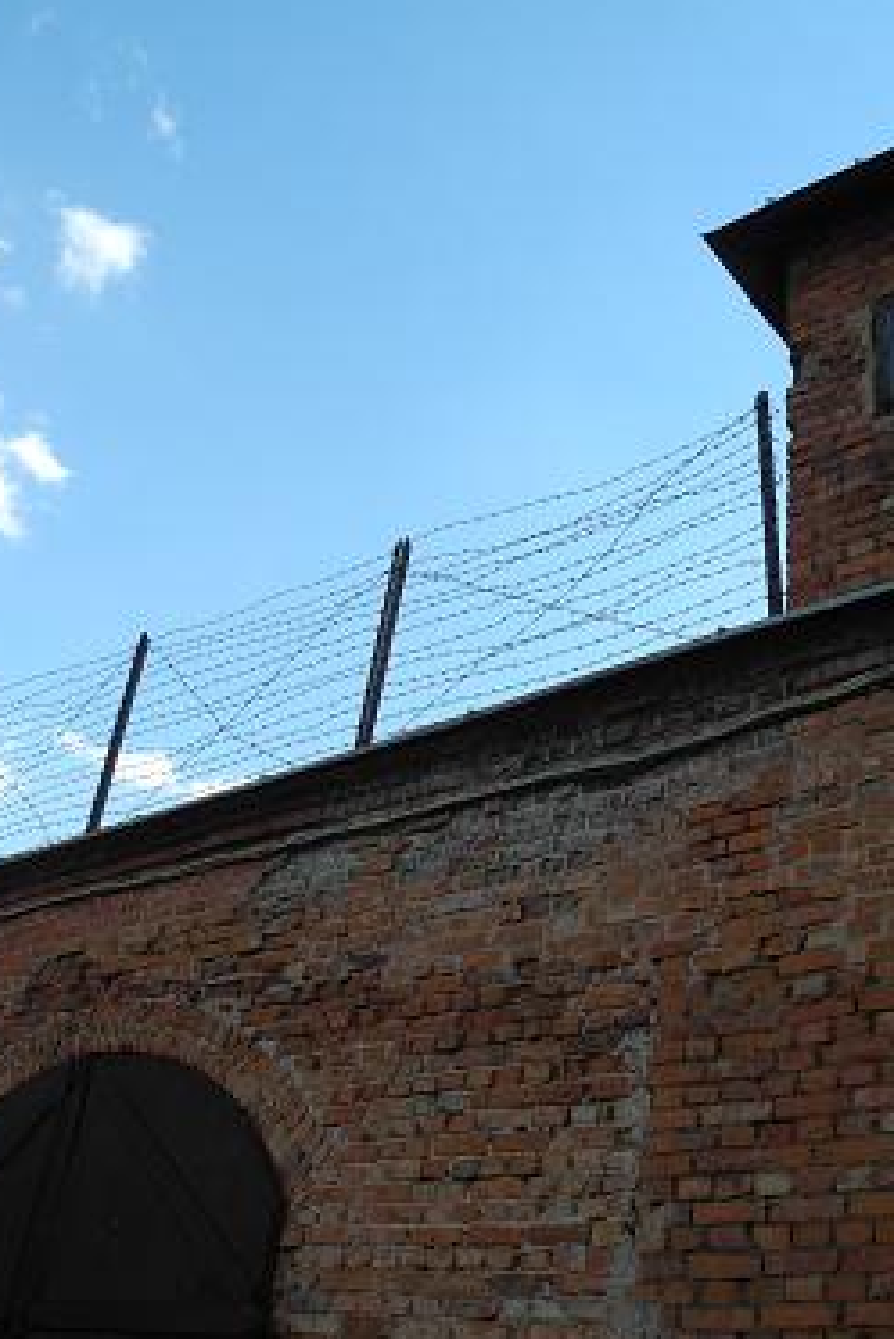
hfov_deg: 33.4
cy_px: 668
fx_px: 1489
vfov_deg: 48.4
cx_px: 521
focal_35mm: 40
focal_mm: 6
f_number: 3.2
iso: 100
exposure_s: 1/800
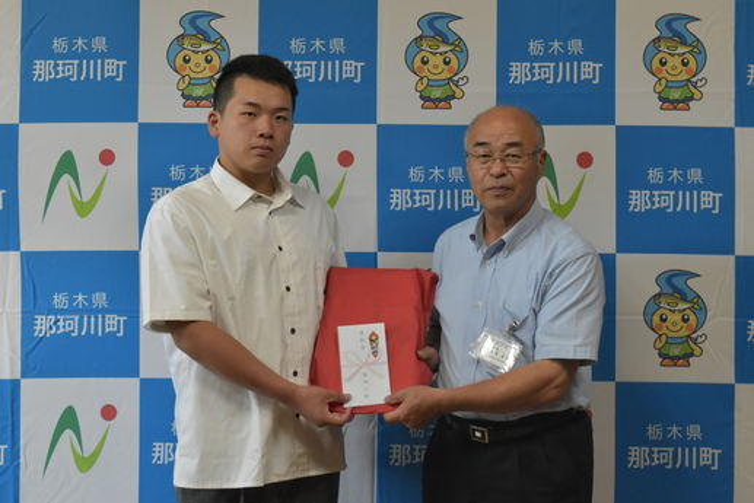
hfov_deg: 35.0
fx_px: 1194
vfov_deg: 23.8
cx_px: 377
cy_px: 252
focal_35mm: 57
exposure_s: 1/250
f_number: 8
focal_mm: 38
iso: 2500
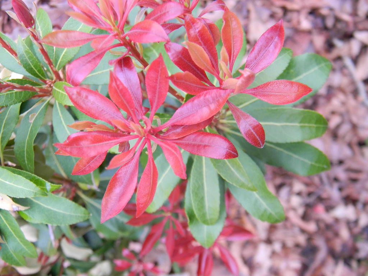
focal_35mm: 31
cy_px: 138
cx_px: 184
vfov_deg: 45.4
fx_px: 330
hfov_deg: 58.4
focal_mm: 7.3
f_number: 3.8
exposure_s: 1/30
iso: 227
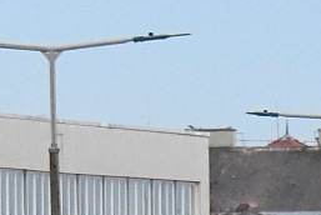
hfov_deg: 2.2
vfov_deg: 1.5
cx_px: 640
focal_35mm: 933
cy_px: 601
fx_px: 8329
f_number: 6.3
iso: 5000
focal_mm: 100
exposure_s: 1/640
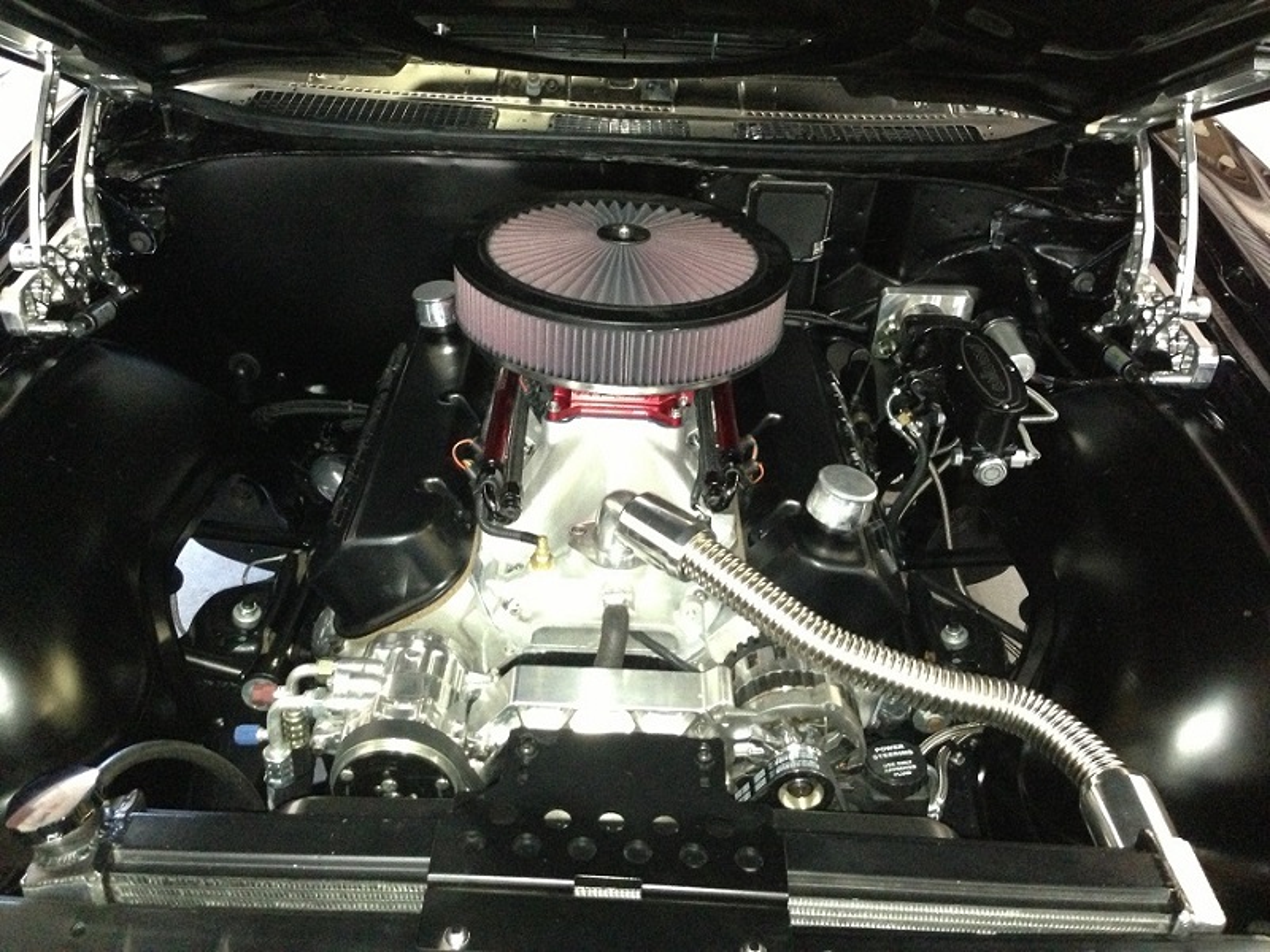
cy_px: 476
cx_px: 635
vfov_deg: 42.9
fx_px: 1211
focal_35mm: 33
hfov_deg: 55.4
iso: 800
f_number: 2.4
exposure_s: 1/16
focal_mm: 4.13
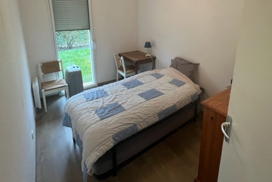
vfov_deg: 61.6
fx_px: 144
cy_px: 49
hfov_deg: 86.8
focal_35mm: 19
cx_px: 141
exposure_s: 1/100
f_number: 1.8
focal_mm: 1.57
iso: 200
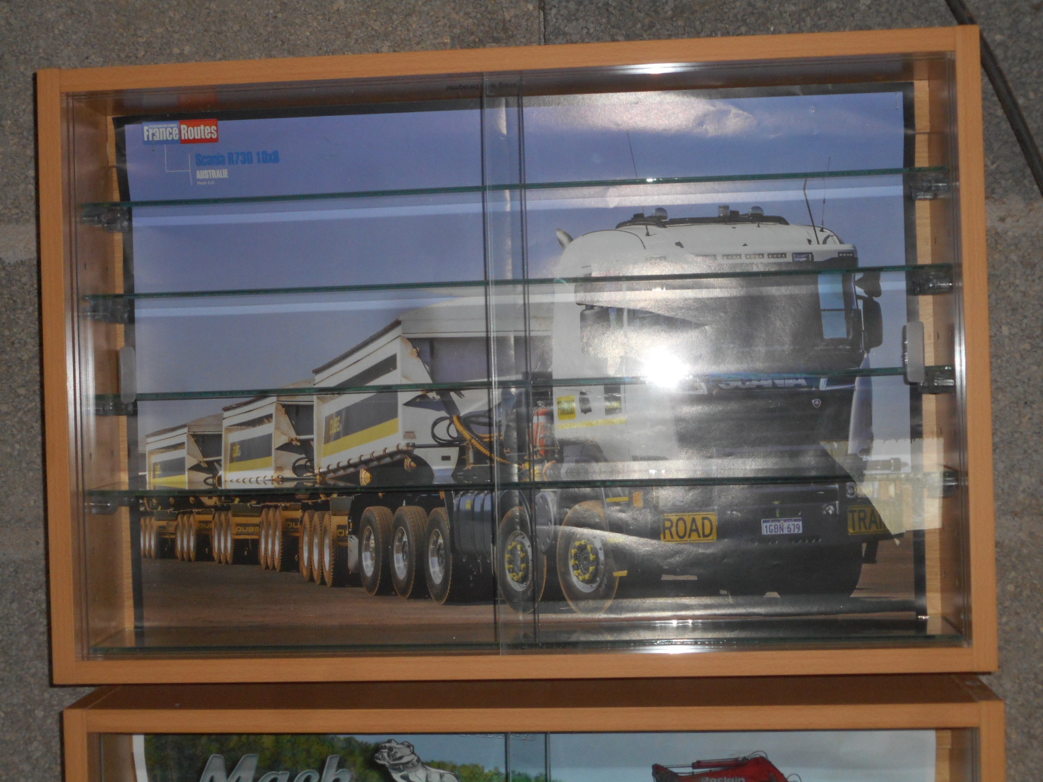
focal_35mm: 51
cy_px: 391
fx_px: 1537
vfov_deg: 28.6
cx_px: 522
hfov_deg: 37.5
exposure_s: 1/60
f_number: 4.9
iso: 200
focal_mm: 9.1
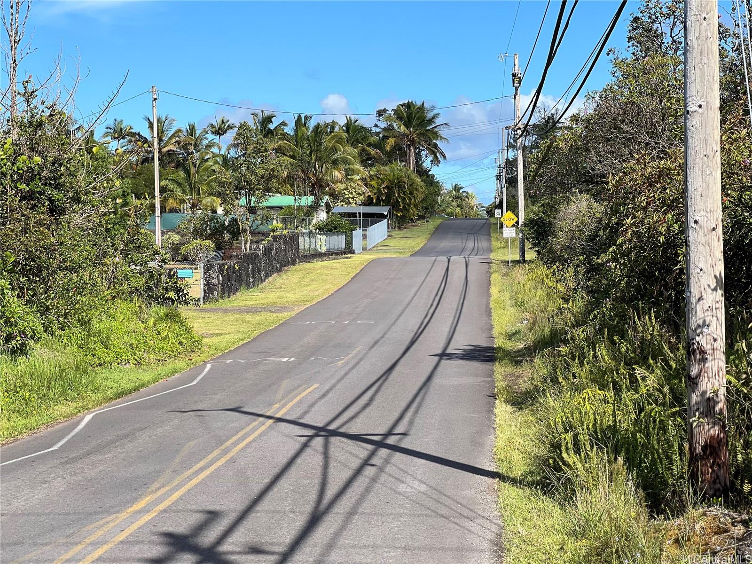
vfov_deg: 19.1
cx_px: 376
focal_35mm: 77
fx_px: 1673
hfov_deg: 25.3
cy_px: 282
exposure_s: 1/630
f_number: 2.8
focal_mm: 9
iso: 32
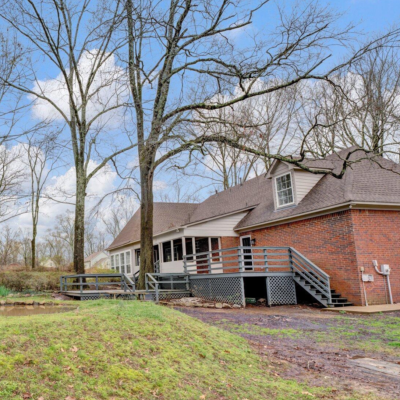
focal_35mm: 24
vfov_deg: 64.2
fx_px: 316
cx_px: 58
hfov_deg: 57.7
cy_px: 236
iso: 400
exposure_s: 1/160
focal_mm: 15.1
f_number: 8
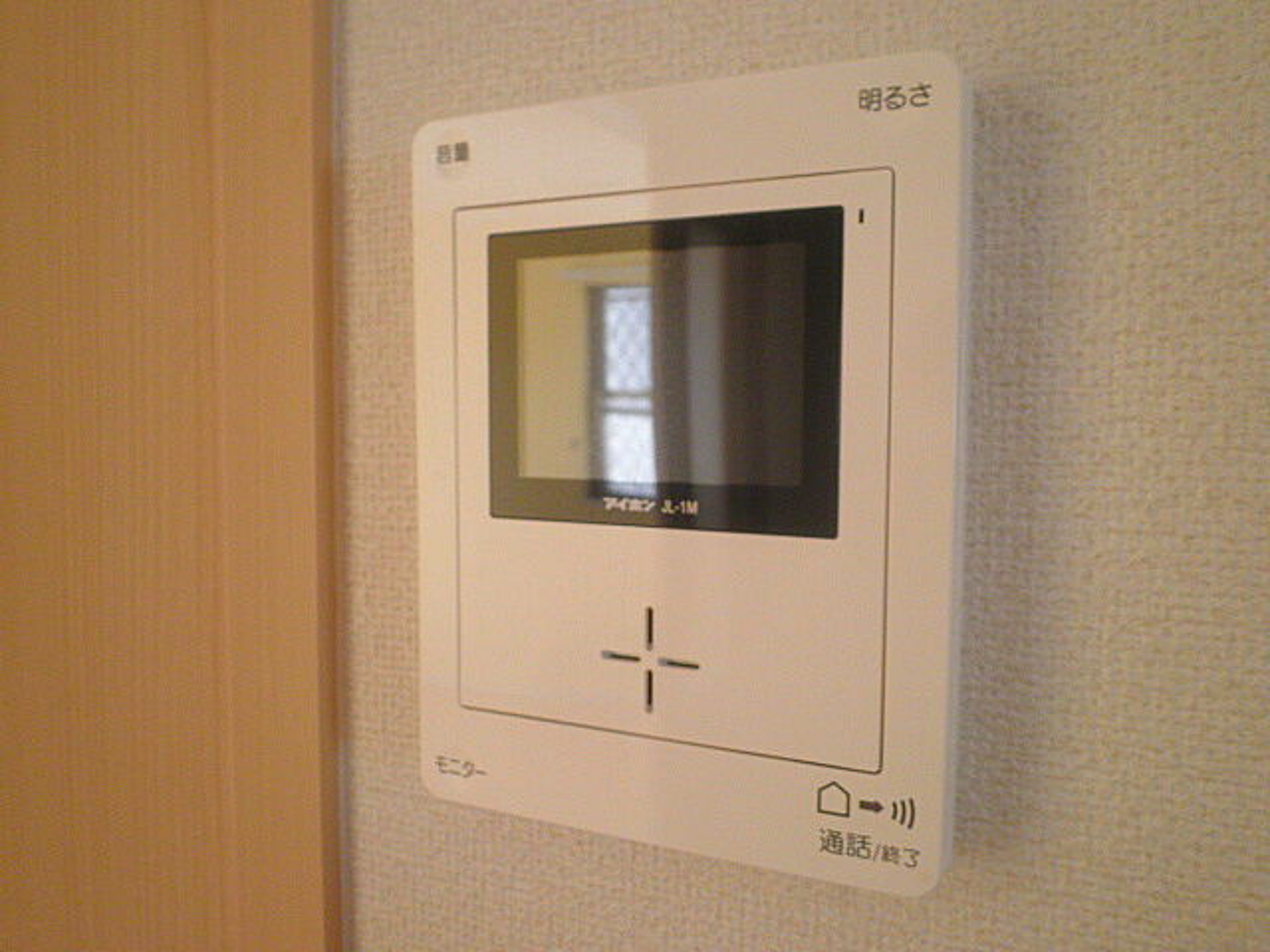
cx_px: 635
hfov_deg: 67.3
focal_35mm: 26
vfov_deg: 53.1
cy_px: 476
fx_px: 954
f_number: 2.8
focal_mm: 4.7
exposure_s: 1/30
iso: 160
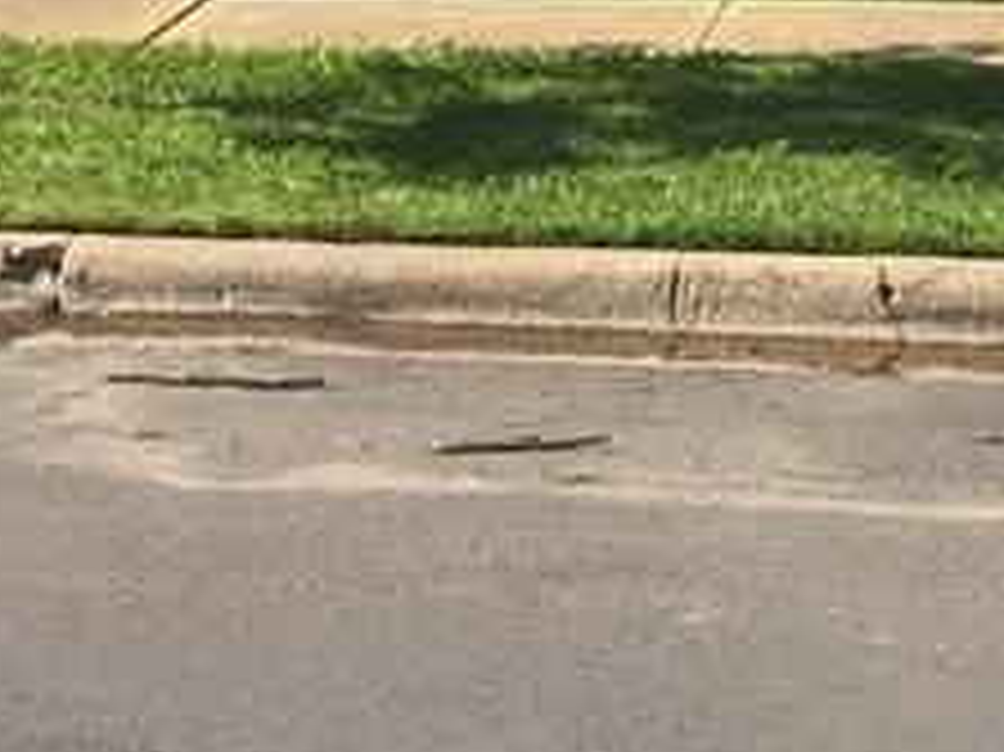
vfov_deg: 10.0
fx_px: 3855
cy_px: -941
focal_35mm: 133
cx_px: 396
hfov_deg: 14.8
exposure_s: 1/964
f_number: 2.2
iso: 32
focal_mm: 4.15
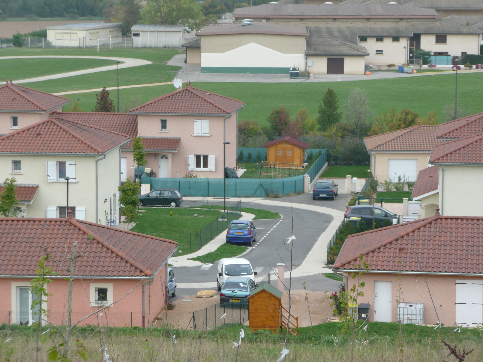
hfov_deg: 13.4
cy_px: 181
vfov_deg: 10.1
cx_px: 242
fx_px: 2051
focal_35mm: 147
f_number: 4.8
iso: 100
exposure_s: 1/60
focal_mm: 24.2
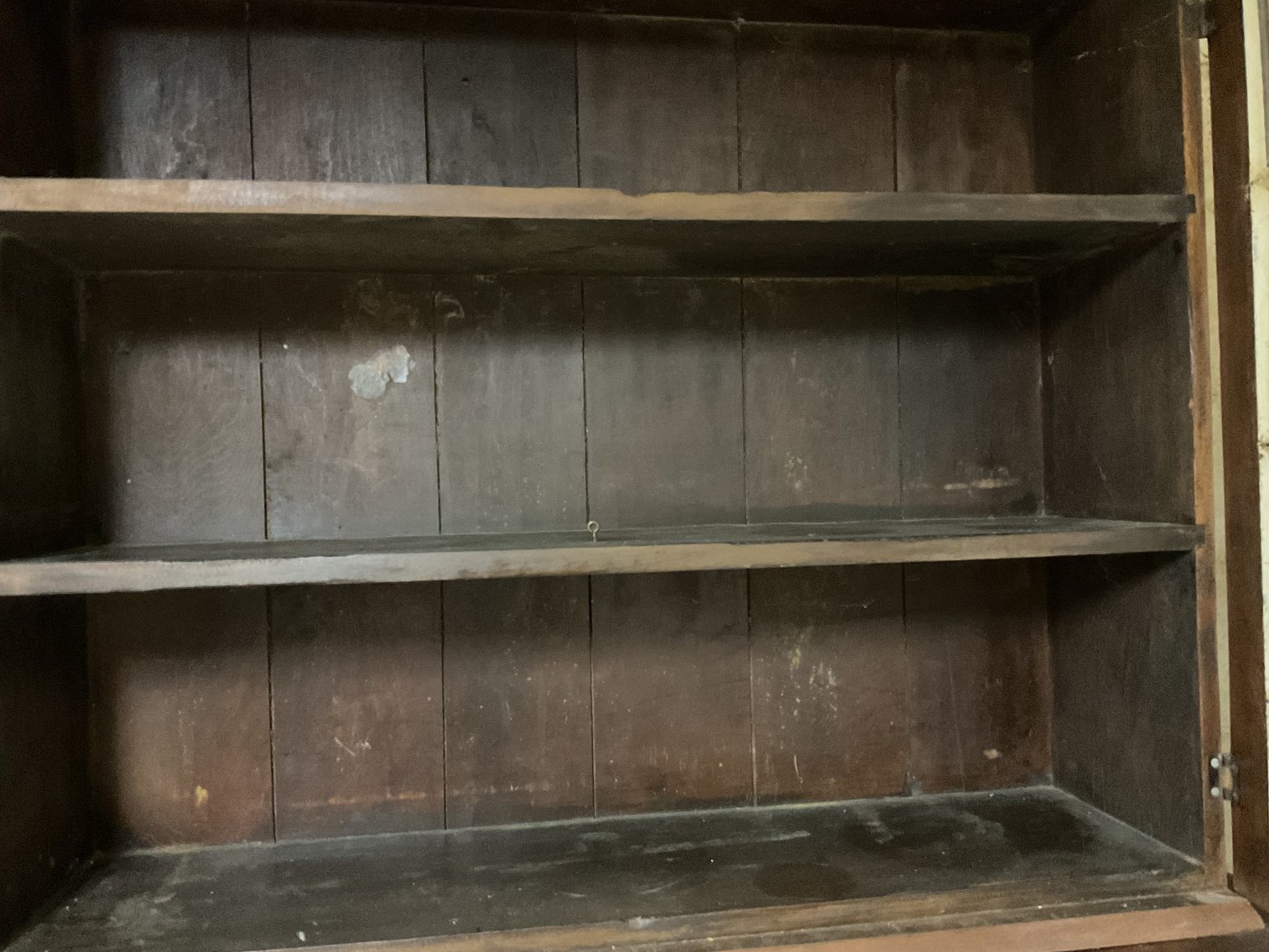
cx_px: 634
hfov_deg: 61.7
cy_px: 476
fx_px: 1063
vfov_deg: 48.2
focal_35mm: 29
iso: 500
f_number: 1.8
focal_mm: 3
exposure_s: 1/17
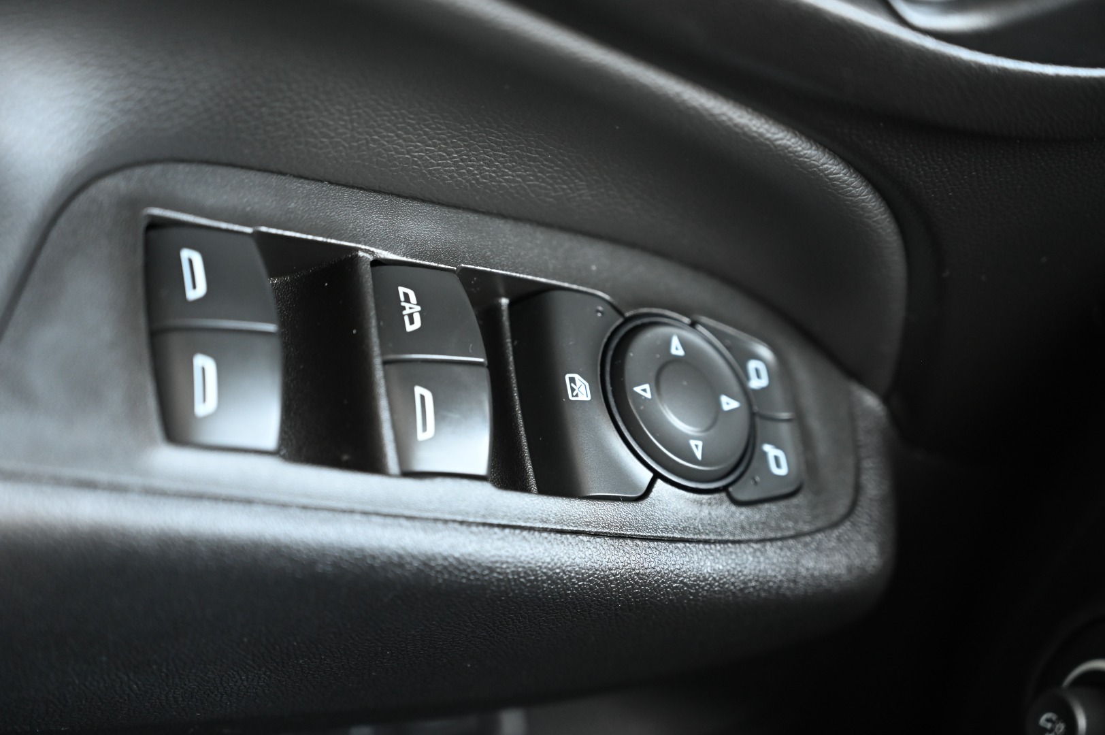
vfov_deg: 19.4
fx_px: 2147
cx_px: 552
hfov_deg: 28.9
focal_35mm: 70
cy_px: 368
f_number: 4
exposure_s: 1/125
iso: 2800
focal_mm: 70
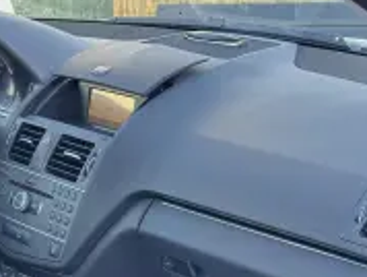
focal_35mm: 97
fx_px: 1030
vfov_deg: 15.2
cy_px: 213
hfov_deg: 20.2
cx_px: 138
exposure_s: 1/71
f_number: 1.78
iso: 80
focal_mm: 6.86
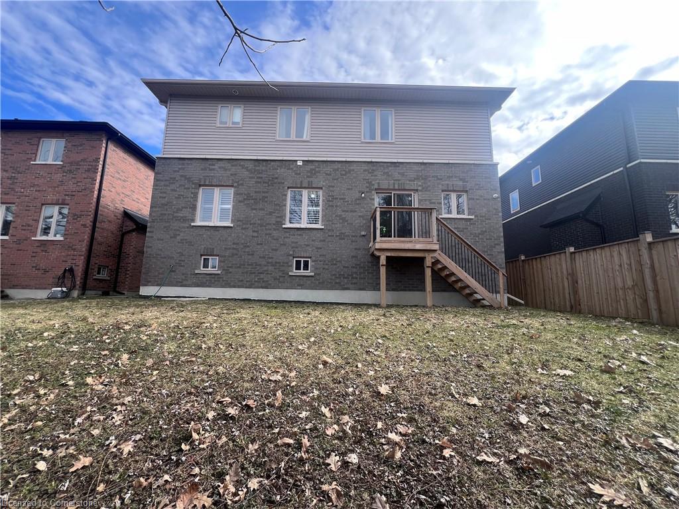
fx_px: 255
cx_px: 340
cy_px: 254
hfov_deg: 106.2
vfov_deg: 89.9
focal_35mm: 13
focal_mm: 1.57
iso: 32
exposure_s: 1/521
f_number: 1.8
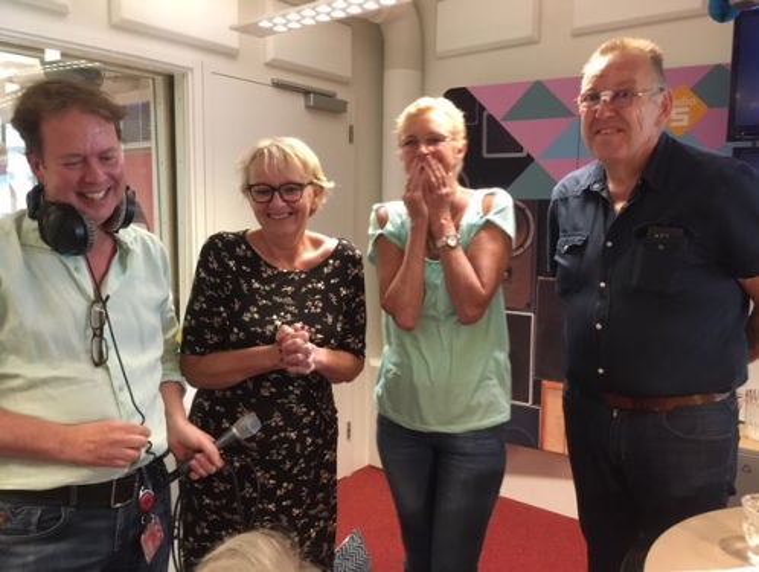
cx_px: 380
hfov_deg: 61.6
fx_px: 637
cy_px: 286
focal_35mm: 29
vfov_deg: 48.3
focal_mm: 4.15
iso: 500
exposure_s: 1/17
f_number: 2.2
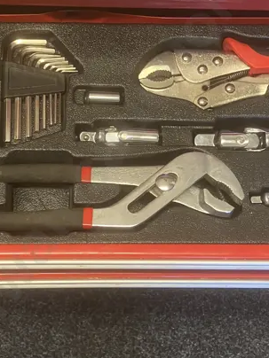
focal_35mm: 71
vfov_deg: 27.4
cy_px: 185
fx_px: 736
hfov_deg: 20.6
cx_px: 83
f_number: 1.8
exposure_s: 1/50
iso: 160
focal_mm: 3.99
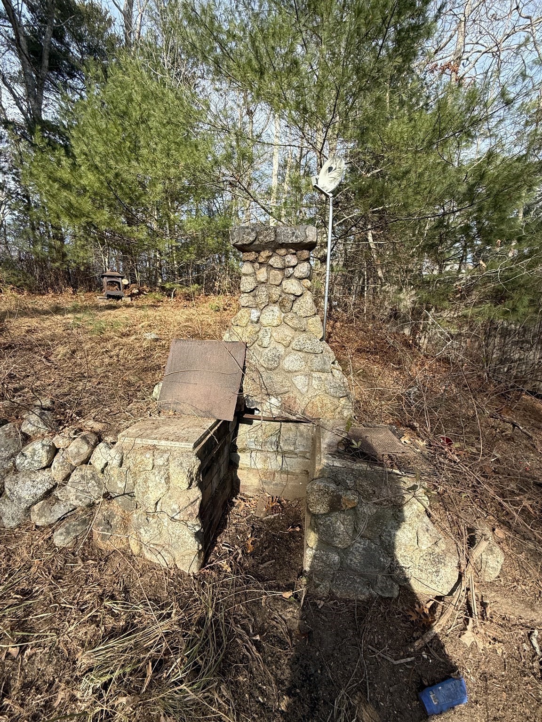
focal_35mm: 14
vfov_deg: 102.1
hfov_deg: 85.7
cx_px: 271
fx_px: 292
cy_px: 361
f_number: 2.2
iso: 50
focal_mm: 2.22
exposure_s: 1/619
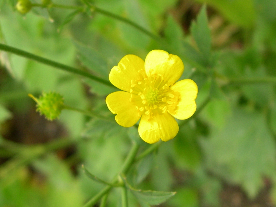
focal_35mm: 38
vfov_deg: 37.7
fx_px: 303
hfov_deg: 49.0
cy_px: 104
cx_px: 138
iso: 100
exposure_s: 1/165
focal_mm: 8
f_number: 2.8
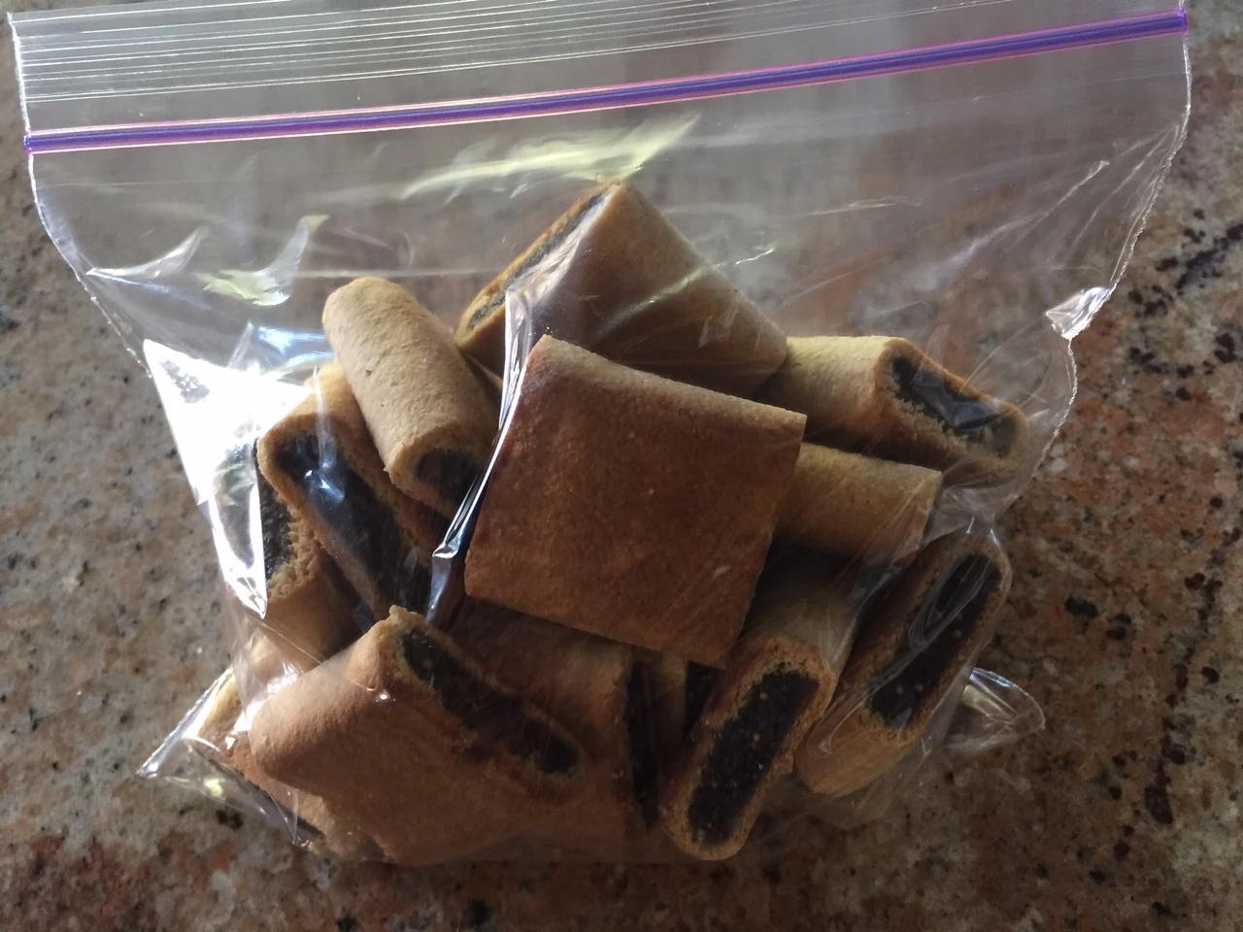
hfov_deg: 61.7
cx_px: 622
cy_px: 466
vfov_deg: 48.2
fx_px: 1041
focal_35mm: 29
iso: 100
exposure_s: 1/15
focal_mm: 4.15
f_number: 2.2
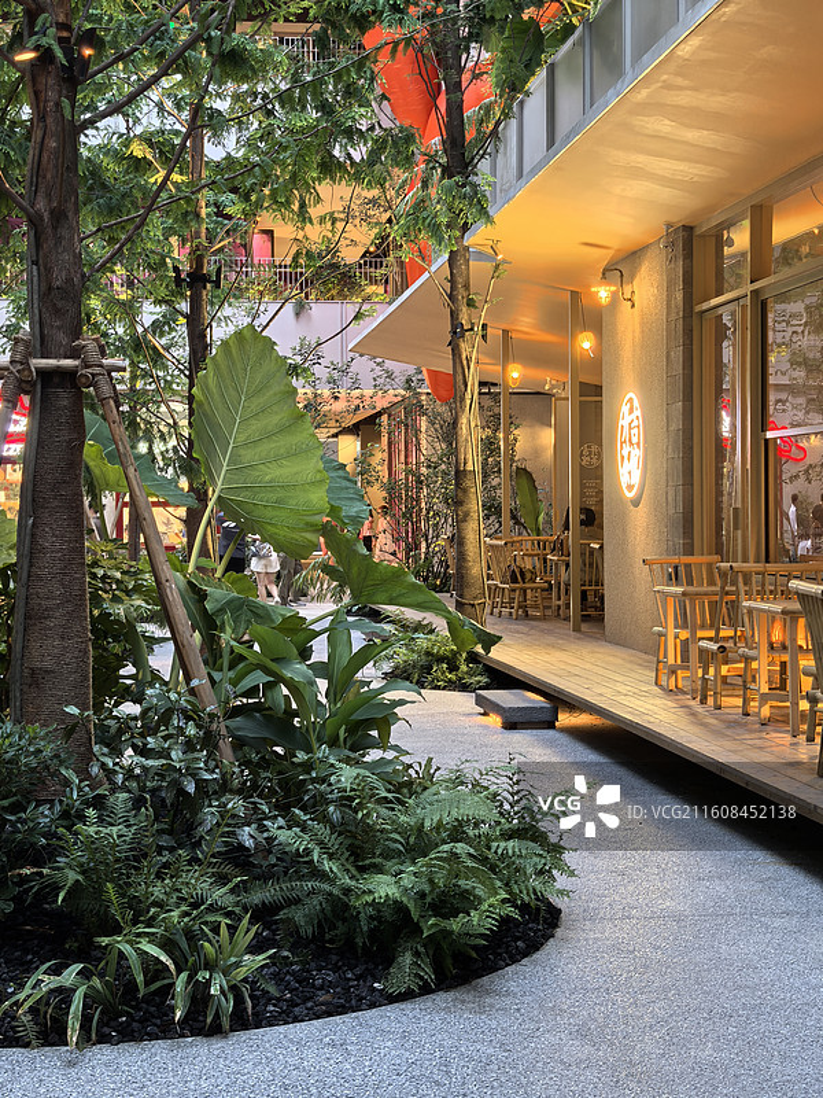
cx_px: 412
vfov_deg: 30.3
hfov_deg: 22.9
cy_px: 549
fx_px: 2029
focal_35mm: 64
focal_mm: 6.98
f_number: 1.4
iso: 250
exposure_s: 1/50
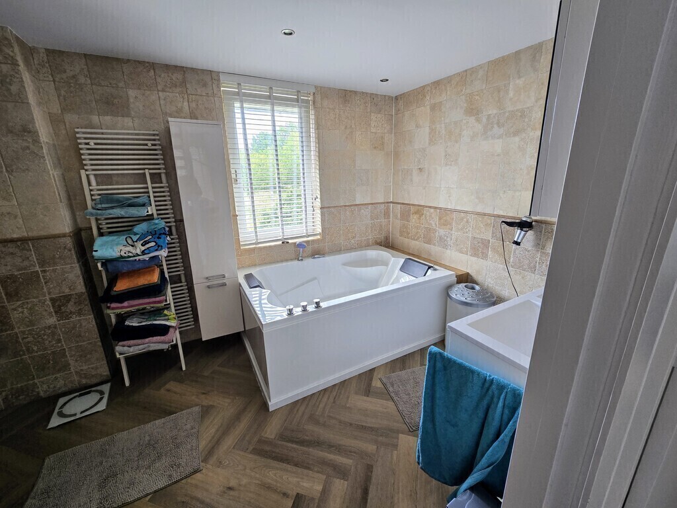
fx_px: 254
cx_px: 338
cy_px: 254
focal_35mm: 13
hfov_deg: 106.2
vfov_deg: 89.9
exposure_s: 1/50
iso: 80
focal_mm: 2.2
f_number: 2.2
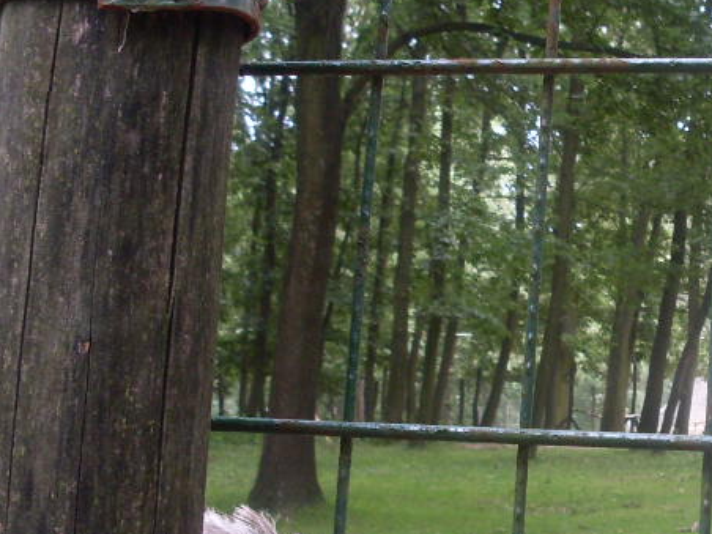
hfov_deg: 21.8
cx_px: 729
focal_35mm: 86
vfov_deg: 17.2
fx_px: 1769
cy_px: 306
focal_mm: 6.3
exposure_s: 1/45
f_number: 2.8
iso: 100
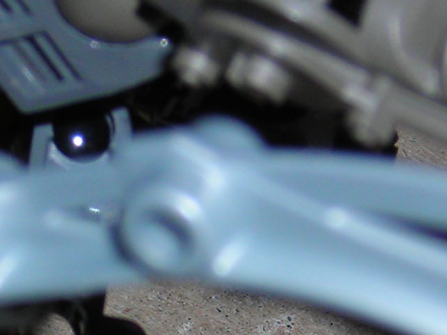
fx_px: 4029
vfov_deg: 4.7
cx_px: 256
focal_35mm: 312
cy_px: 579
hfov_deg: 6.3
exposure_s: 1/60.1
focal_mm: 12.7
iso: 50
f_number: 4.2
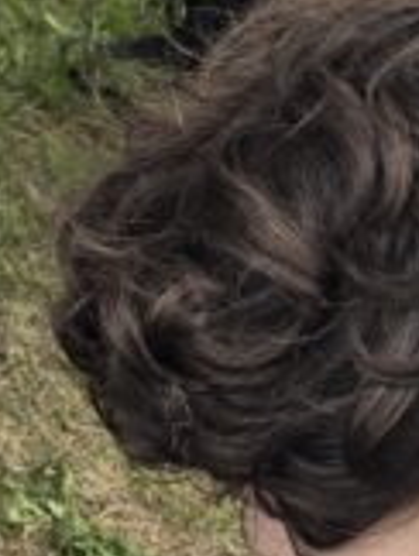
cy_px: -305
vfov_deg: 12.8
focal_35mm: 145
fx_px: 2334
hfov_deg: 8.7
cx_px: -773
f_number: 1.7
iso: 16
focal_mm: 6.3
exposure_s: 1/180
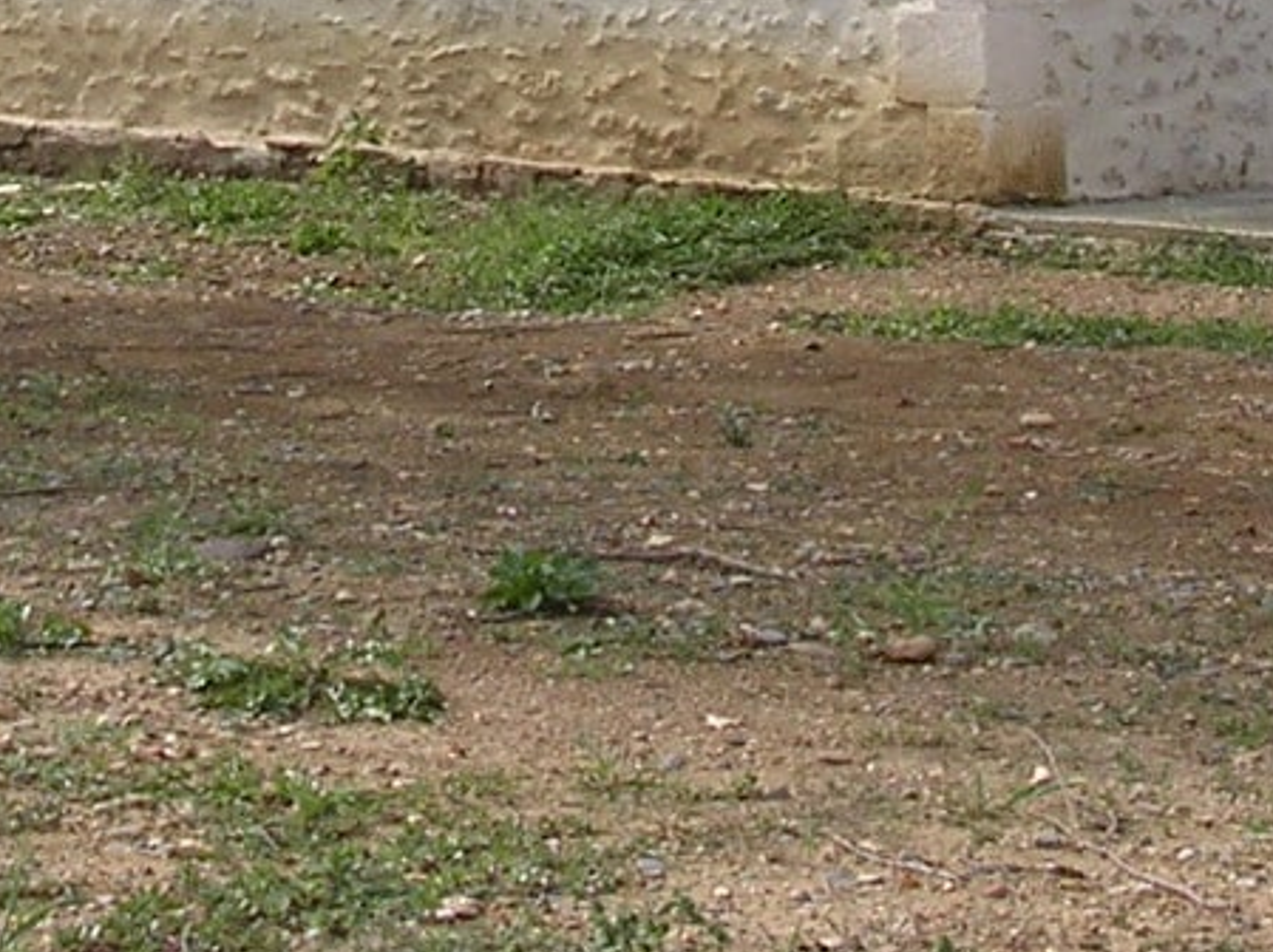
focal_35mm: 122
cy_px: -445
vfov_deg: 11.6
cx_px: 289
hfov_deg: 16.1
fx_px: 4483
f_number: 5.6
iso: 100
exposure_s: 1/244
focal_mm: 5.8
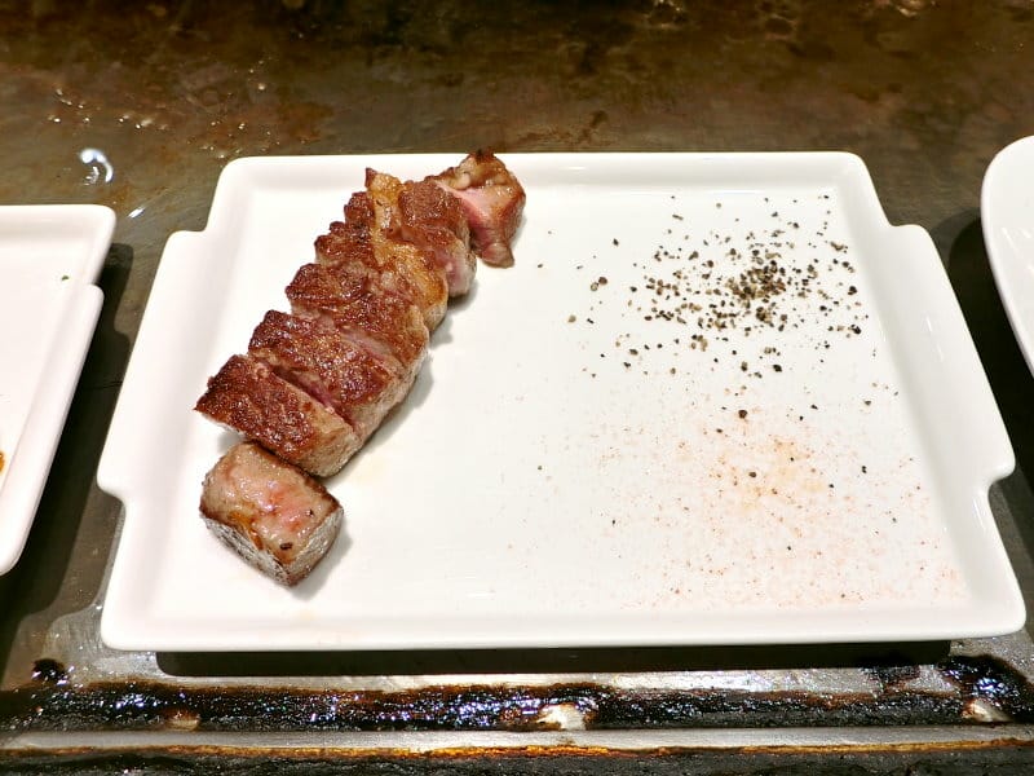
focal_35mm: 25
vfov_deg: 54.9
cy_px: 388
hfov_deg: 69.4
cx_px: 517
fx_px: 747
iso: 80
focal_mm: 5.4
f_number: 2.8
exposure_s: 1/125
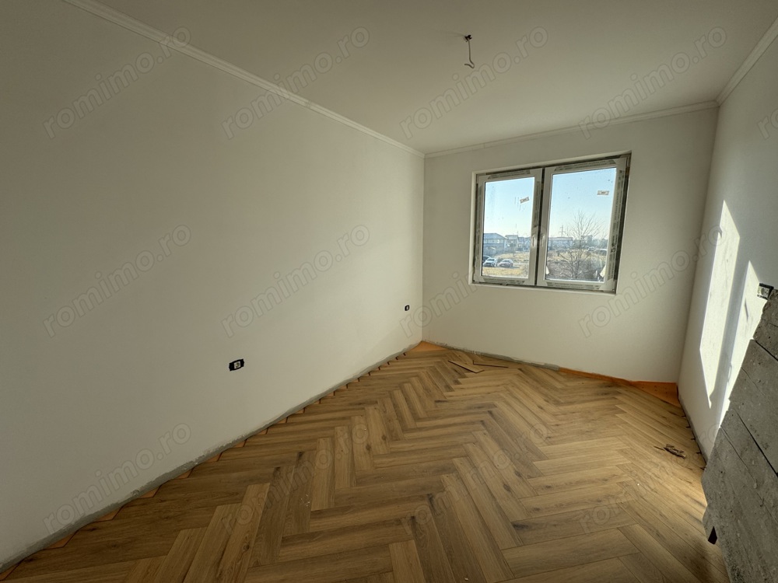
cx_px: 389
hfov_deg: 102.1
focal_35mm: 14
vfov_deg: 85.7
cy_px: 292
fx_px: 315
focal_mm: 2.22
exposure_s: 1/440
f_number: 2.2
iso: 40
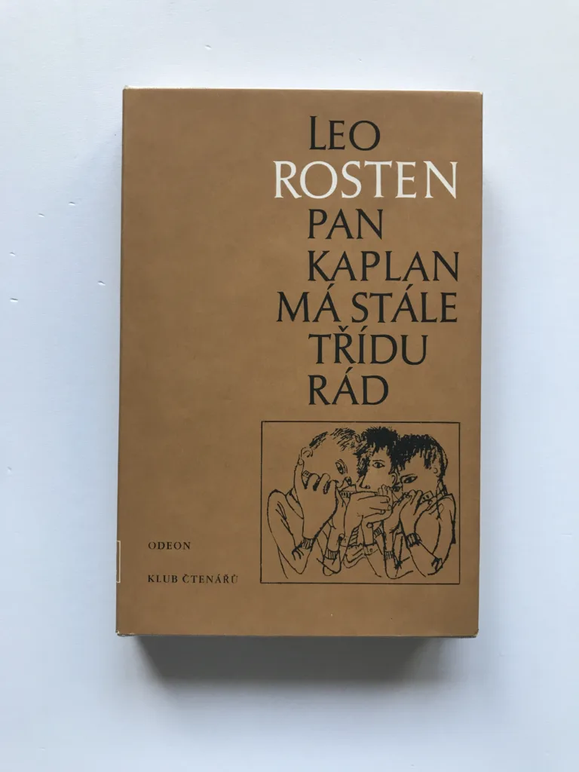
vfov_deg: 63.4
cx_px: 290
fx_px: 624
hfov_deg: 49.7
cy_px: 386
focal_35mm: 28
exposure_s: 1/33
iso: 20
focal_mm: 3.99
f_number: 1.8
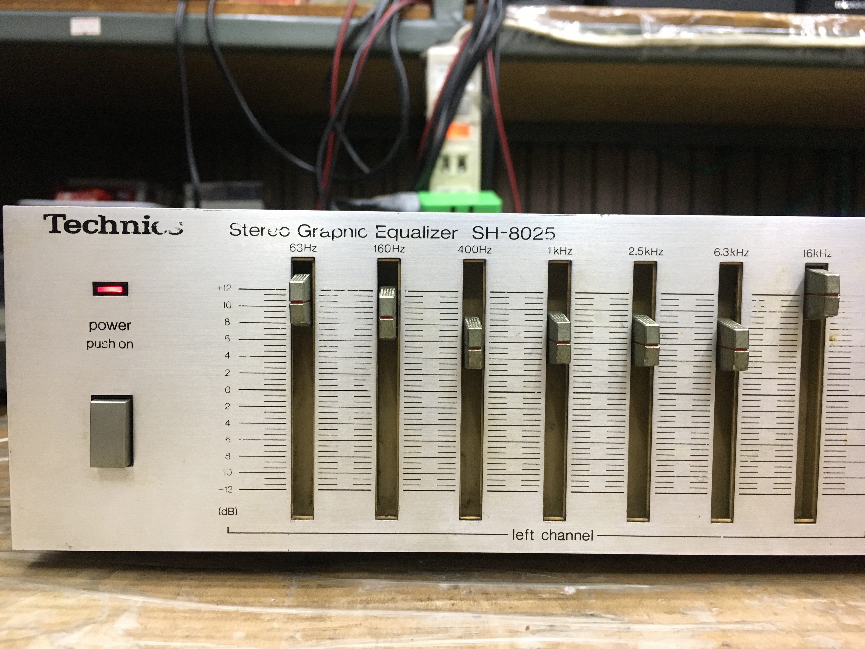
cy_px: 324
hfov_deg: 61.7
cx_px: 432
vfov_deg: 48.2
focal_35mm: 29
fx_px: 725
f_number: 2.2
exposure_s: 1/33
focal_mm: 4.15
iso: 160
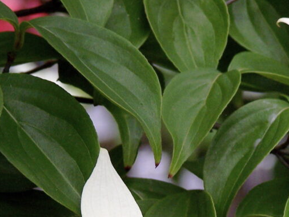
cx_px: 141
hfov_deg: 6.7
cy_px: 245
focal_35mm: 296
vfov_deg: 5.0
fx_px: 2472
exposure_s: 1/250
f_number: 3.2
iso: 80
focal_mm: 21.2
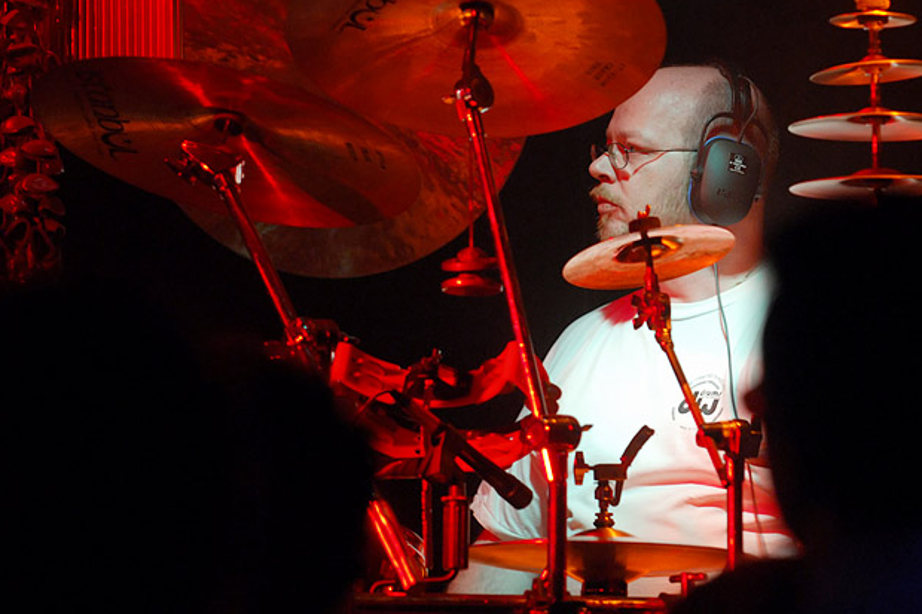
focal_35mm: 256
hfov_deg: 8.0
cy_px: 241
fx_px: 6554
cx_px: 535
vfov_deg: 5.4
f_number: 3.2
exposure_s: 1/50
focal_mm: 140
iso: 500
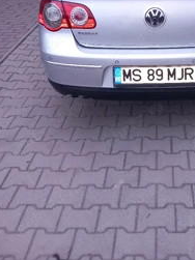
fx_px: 323
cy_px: 59
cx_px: 150
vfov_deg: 42.3
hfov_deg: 32.8
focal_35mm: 43
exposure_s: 1/50
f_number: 1.8
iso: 125
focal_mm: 4
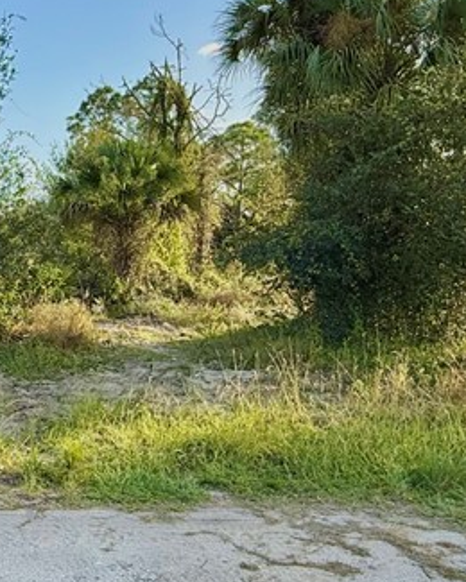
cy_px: 288
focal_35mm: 43
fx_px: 741
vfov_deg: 42.9
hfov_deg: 31.8
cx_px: -16
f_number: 2.2
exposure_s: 1/545
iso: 64
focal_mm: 2.22
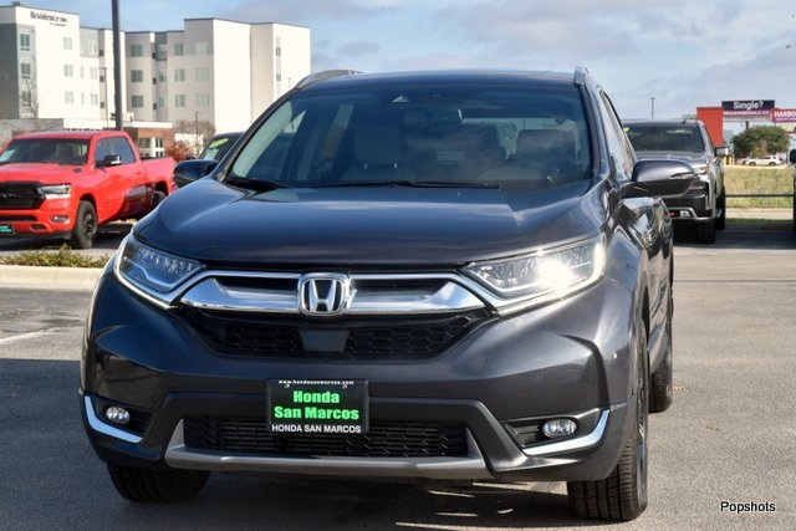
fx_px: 1659
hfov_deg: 27.0
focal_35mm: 75
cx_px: 398
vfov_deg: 18.2
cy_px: 266
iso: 200
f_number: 9
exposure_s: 1/320
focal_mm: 50
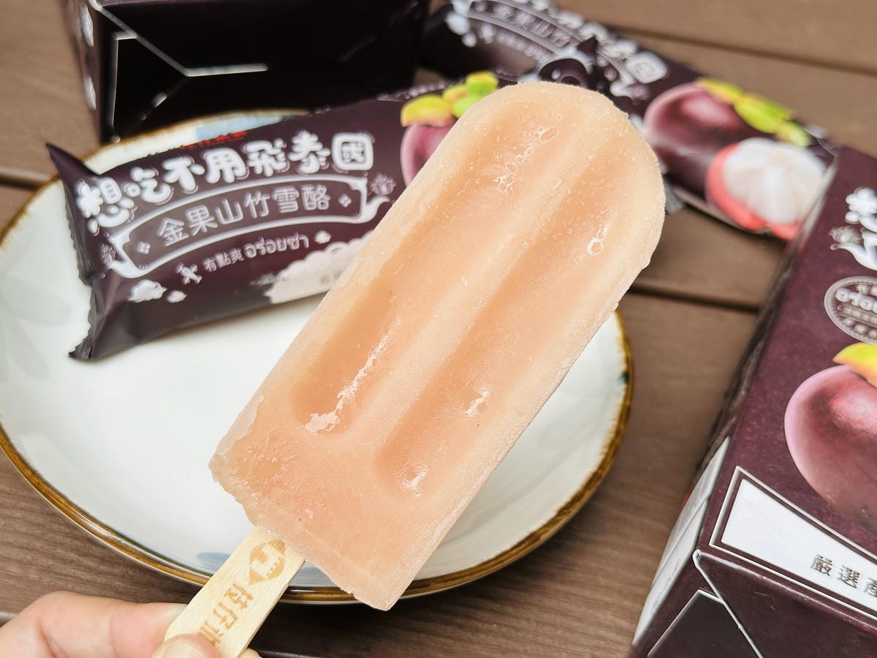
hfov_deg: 39.7
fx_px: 1216
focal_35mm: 48
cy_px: 329
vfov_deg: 30.3
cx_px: 438
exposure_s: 1/234
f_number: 1.78
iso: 64
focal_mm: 6.86
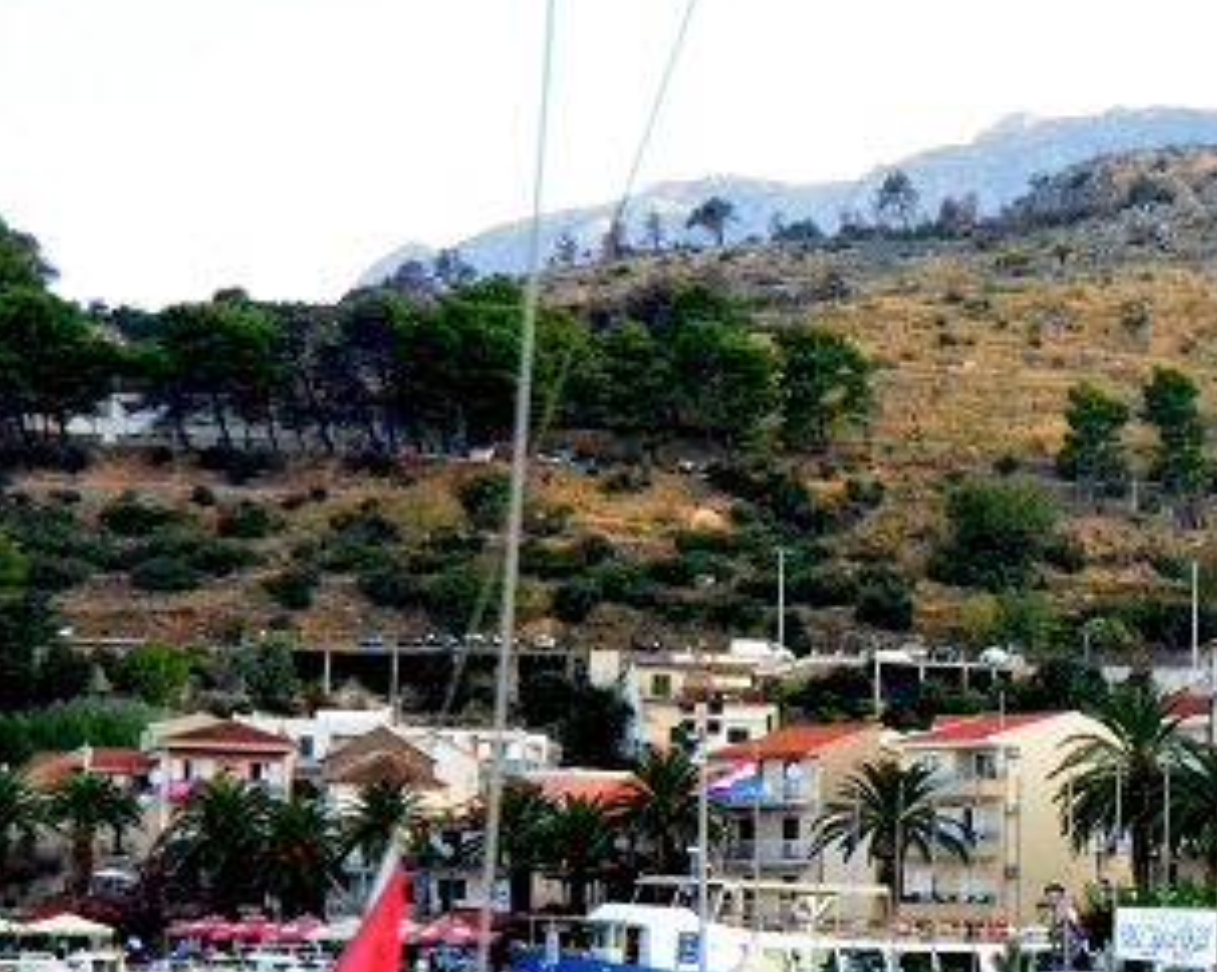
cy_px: 725
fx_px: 3672
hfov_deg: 18.4
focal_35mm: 102
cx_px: 1167
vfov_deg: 15.0
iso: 5000
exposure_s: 1/4000
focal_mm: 22
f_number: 4
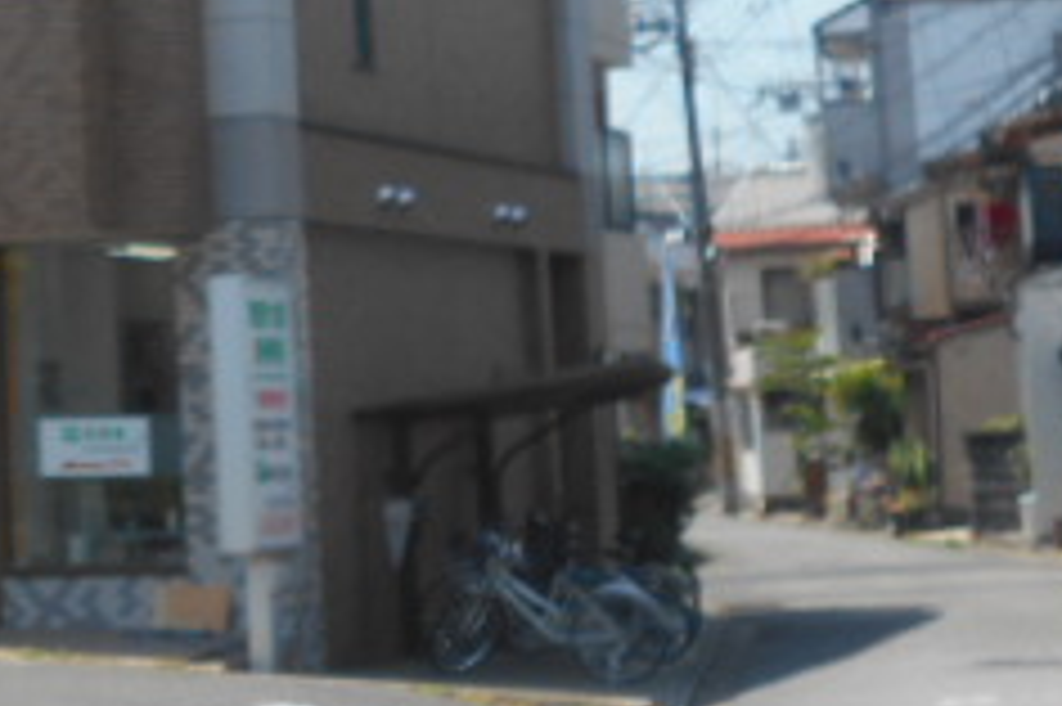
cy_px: -54
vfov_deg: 10.9
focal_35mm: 124
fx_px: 3655
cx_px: -243
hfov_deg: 15.8
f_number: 4.2
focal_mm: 7.7
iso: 80
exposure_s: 1/500
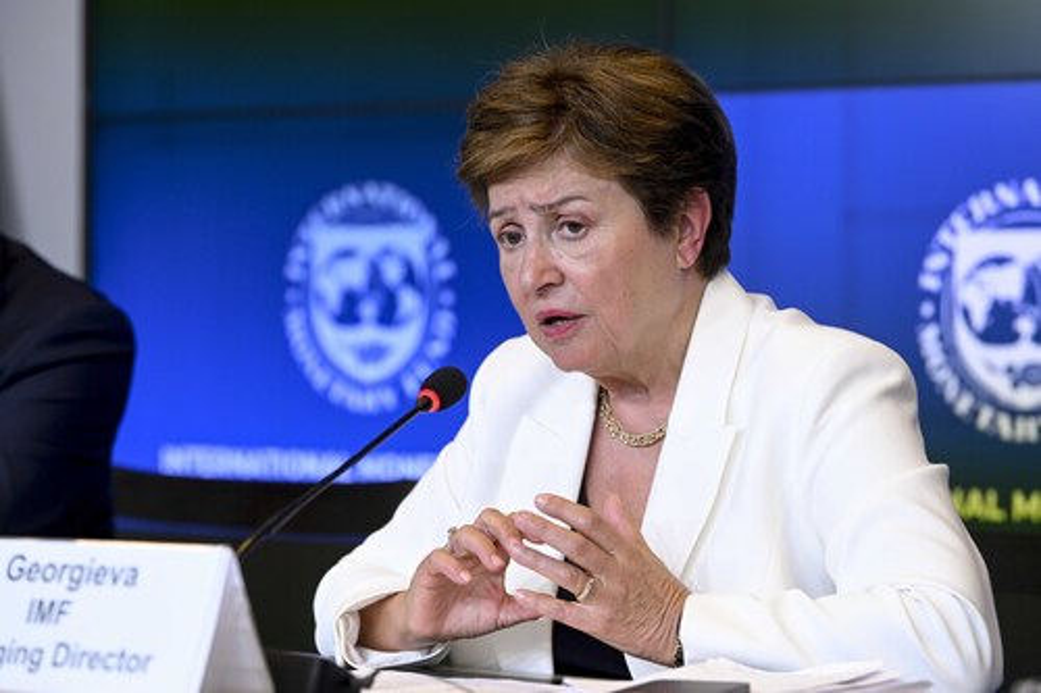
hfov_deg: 16.4
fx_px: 3613
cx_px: 520
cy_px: 346
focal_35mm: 125
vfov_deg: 11.0
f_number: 4
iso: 2000
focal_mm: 125
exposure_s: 1/400
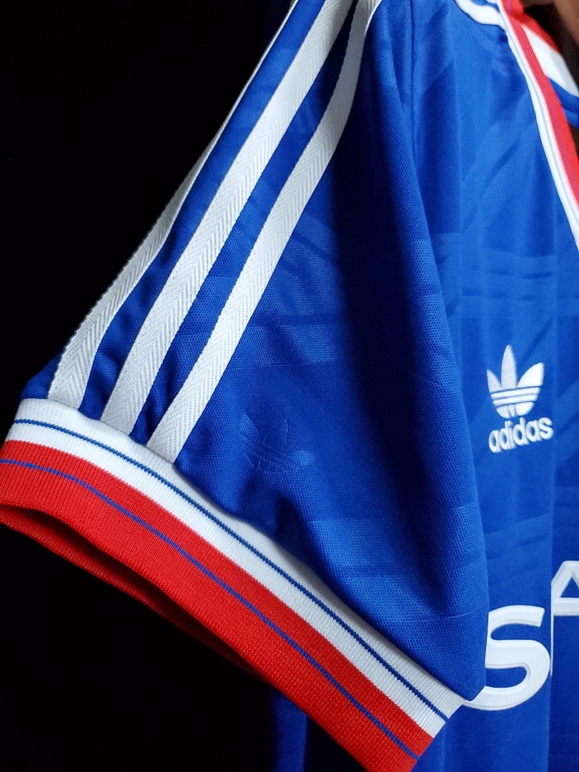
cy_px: 386
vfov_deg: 67.3
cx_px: 290
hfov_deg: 53.1
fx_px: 580
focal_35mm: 26
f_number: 1.5
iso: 640
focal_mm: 4.3
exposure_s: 1/45
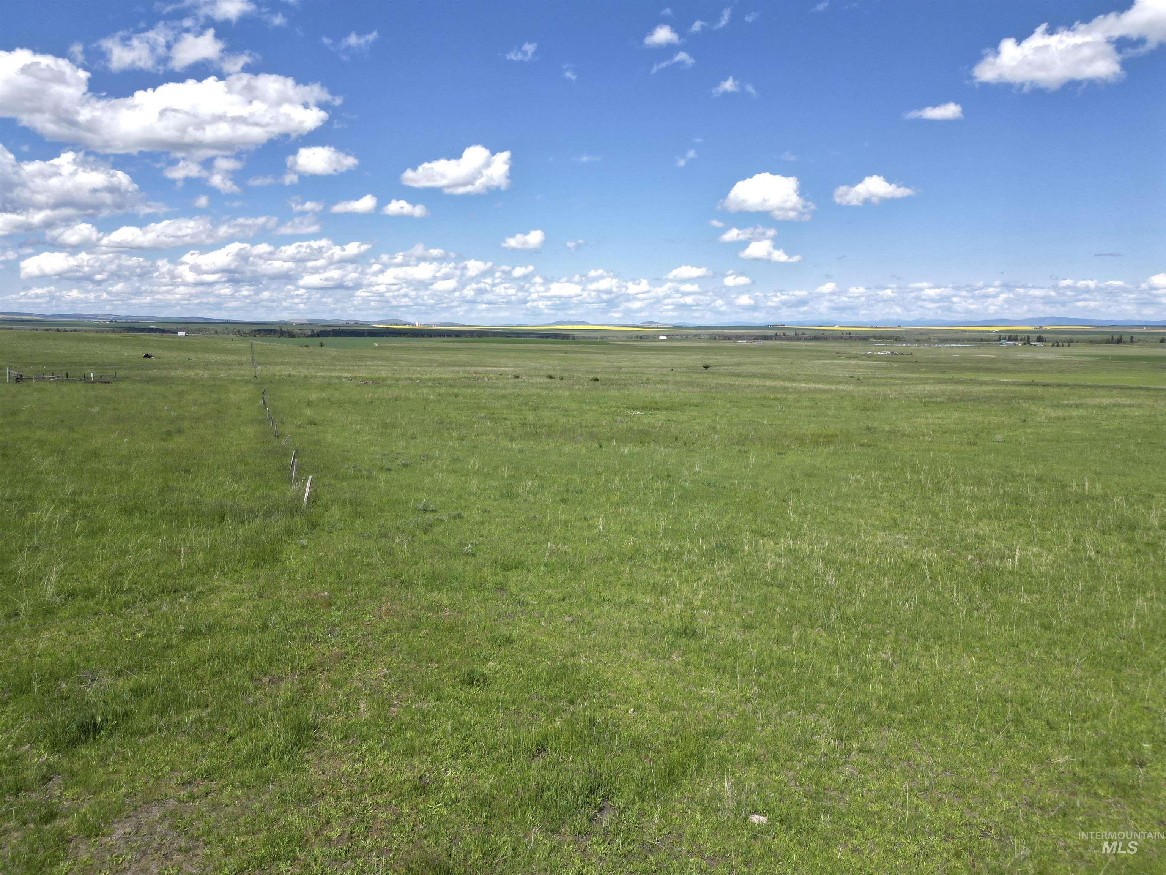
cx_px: 583
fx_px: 808
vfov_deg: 56.8
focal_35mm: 24
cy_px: 438
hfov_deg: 71.6
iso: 100
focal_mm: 6.72
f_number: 1.7
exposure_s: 1/3200
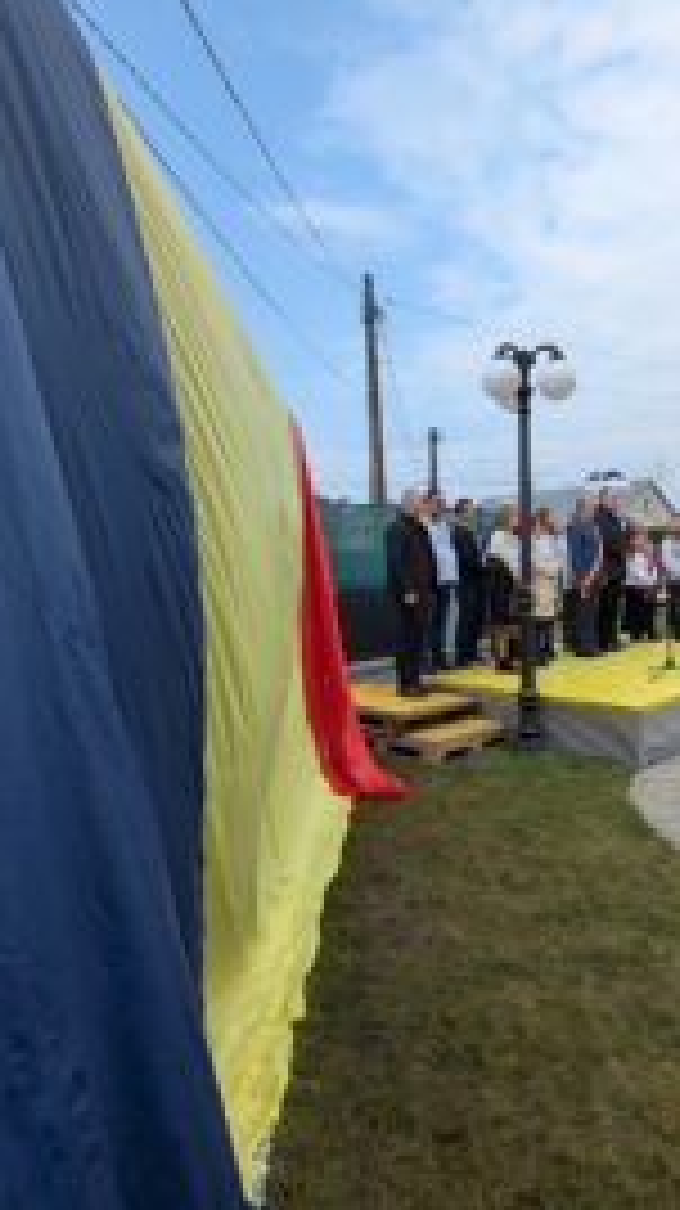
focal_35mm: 19
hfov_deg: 57.7
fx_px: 610
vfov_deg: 89.6
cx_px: 414
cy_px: 605
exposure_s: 1/1049
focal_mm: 1.95
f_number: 2.2
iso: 48
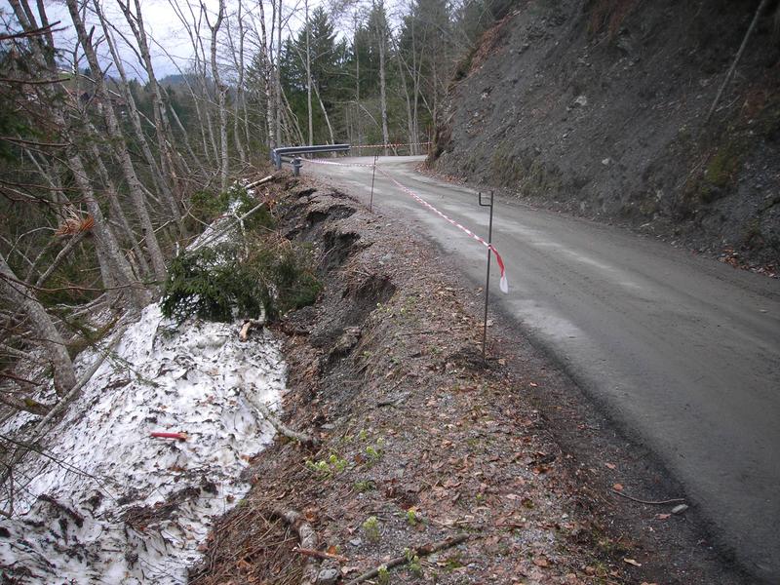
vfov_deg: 37.7
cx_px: 390
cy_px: 292
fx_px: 856
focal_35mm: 38
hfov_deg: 49.0
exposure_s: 1/168
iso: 50
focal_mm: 6.3
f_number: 3.2
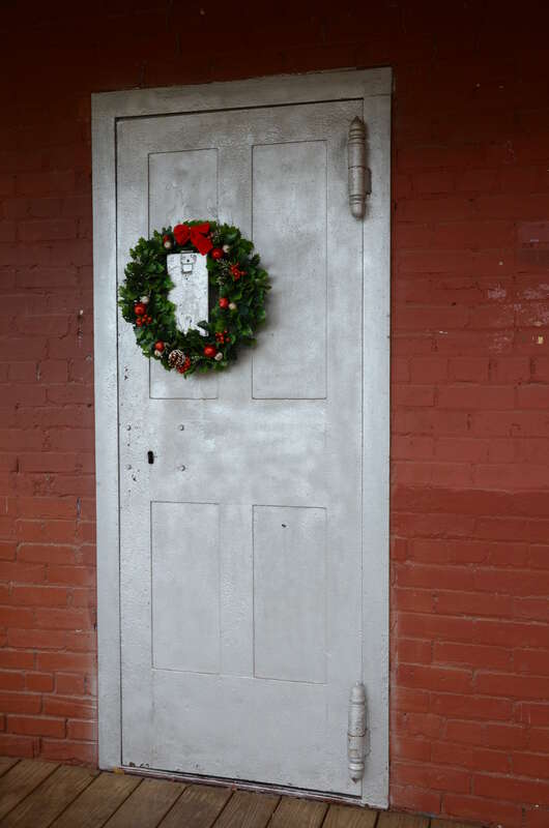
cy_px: 414
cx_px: 274
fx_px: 861
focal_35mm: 38
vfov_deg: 51.4
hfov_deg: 35.3
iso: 400
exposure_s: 1/200
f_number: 5
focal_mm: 25
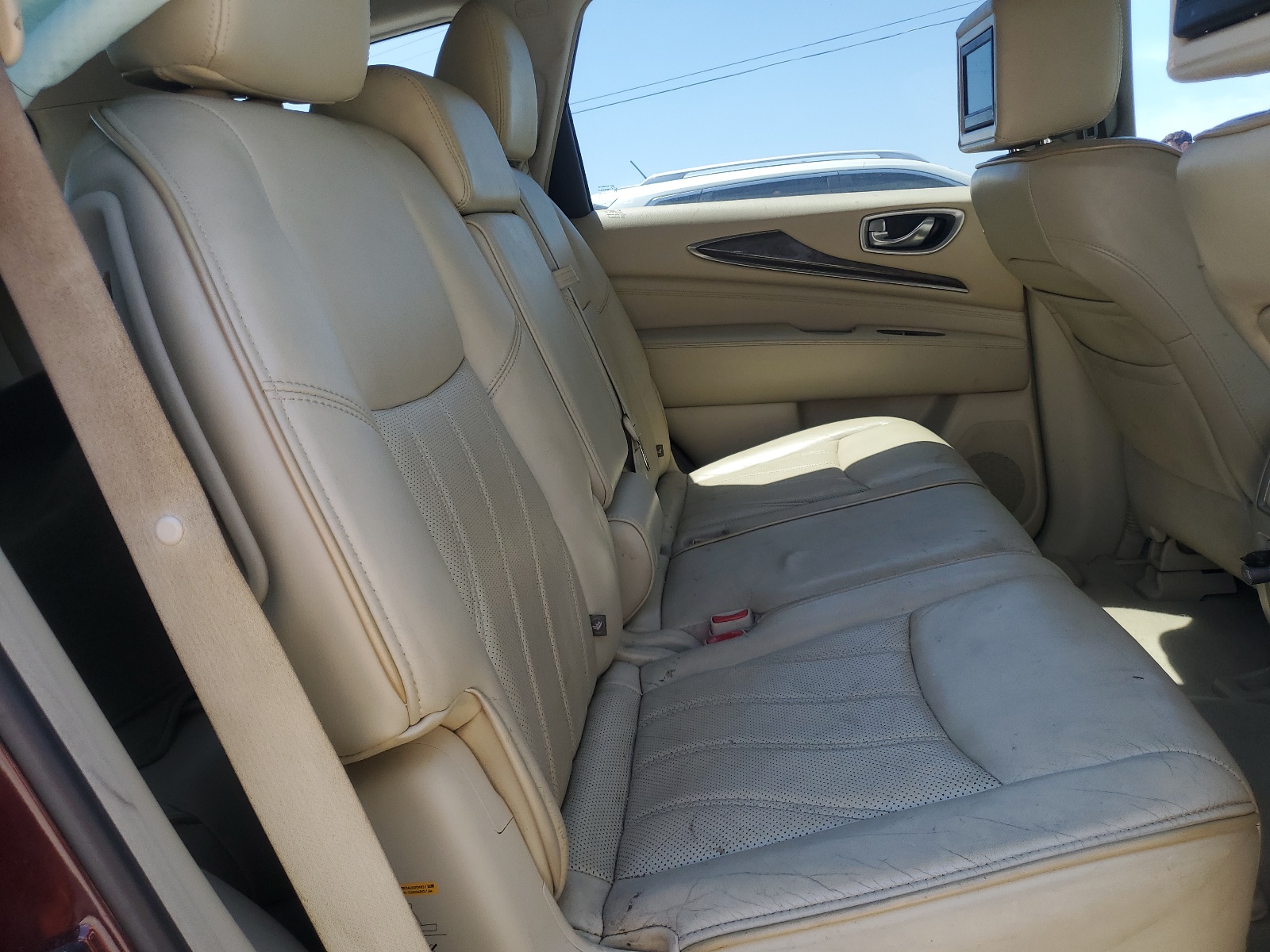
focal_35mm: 26
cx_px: 635
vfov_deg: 53.1
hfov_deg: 67.3
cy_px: 476
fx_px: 954
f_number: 1.5
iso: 50
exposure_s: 1/500
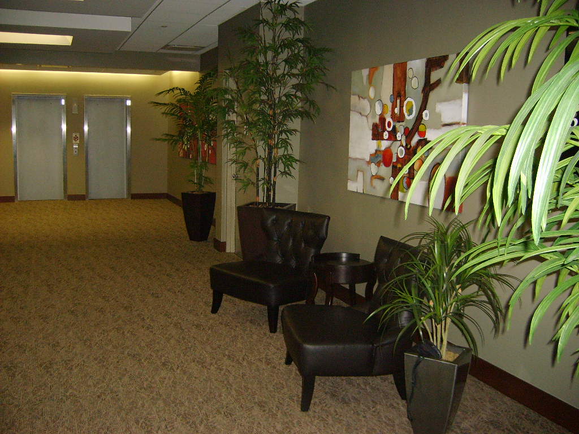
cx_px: 290
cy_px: 217
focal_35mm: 35
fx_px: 585
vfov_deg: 40.7
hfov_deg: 52.6
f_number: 2.8
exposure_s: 1/45
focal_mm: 5.8
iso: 235
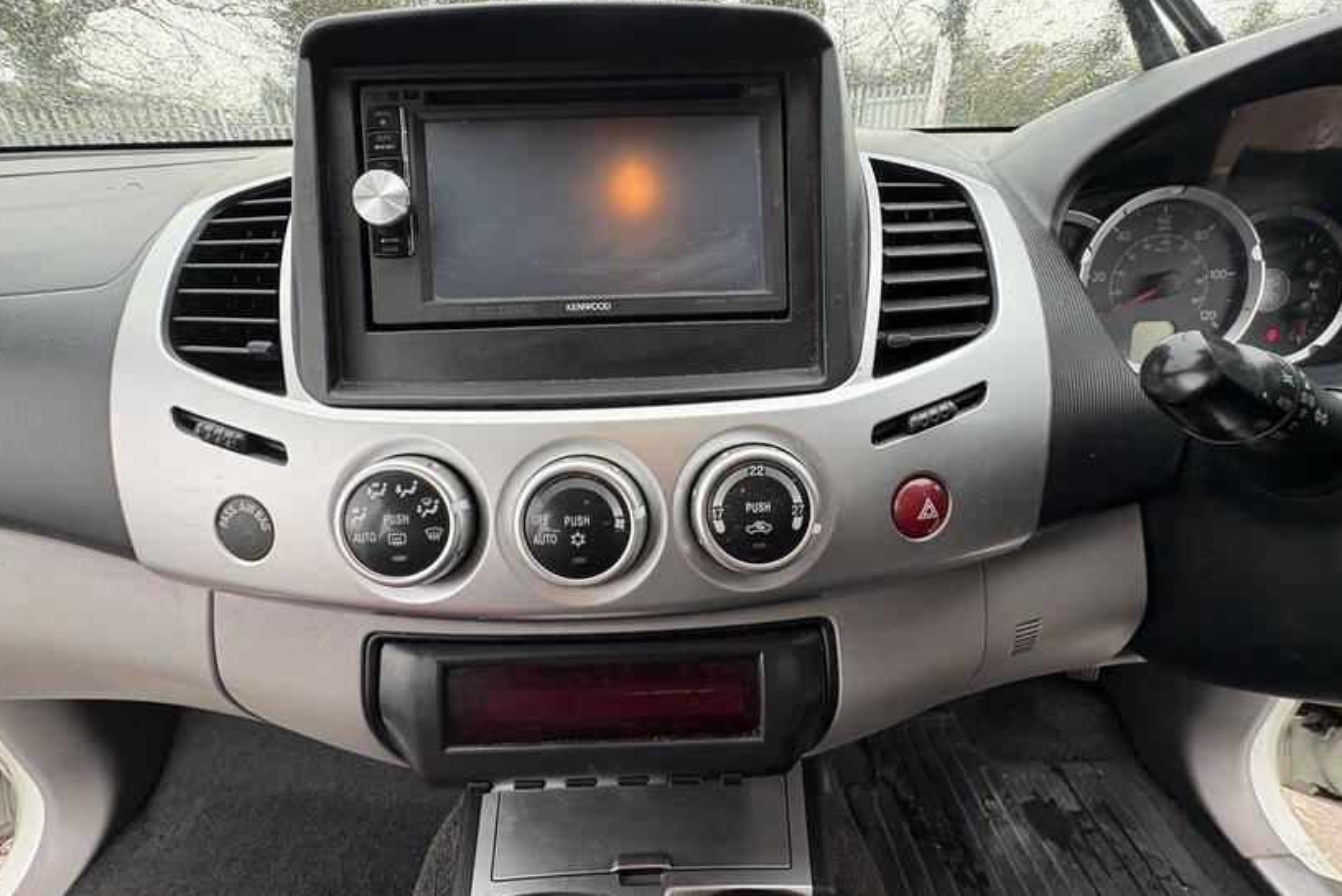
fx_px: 597
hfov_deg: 96.7
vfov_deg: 73.8
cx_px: 673
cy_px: 466
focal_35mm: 16
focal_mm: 2.22
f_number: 2.2
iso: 200
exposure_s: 1/61
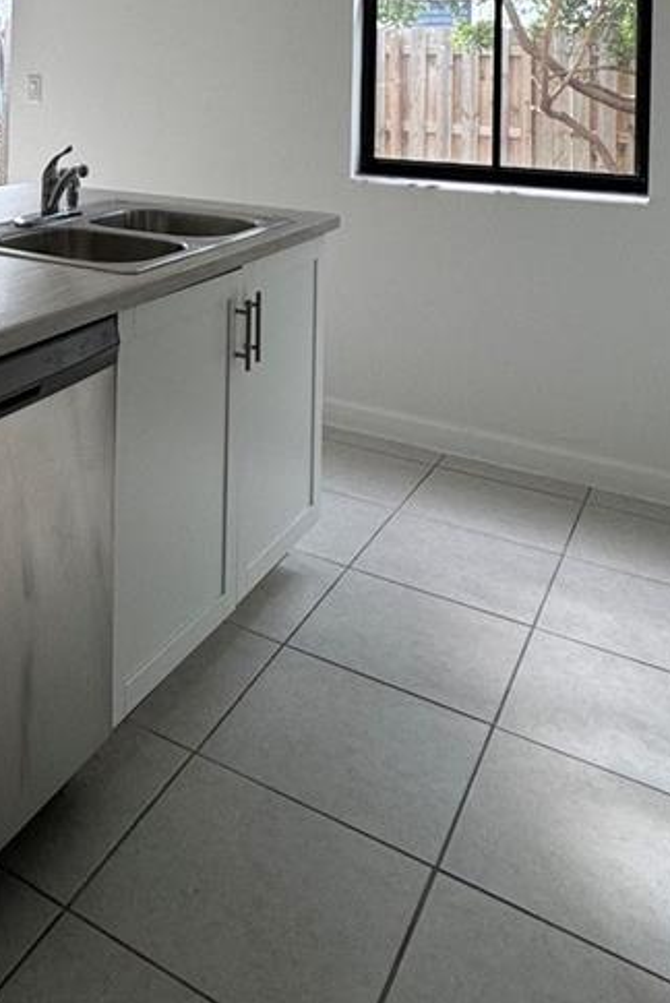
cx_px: 25
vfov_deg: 46.7
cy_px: 62
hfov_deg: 34.2
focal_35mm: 36
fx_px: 1003
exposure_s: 1/99
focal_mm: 2.22
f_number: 2.2
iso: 80
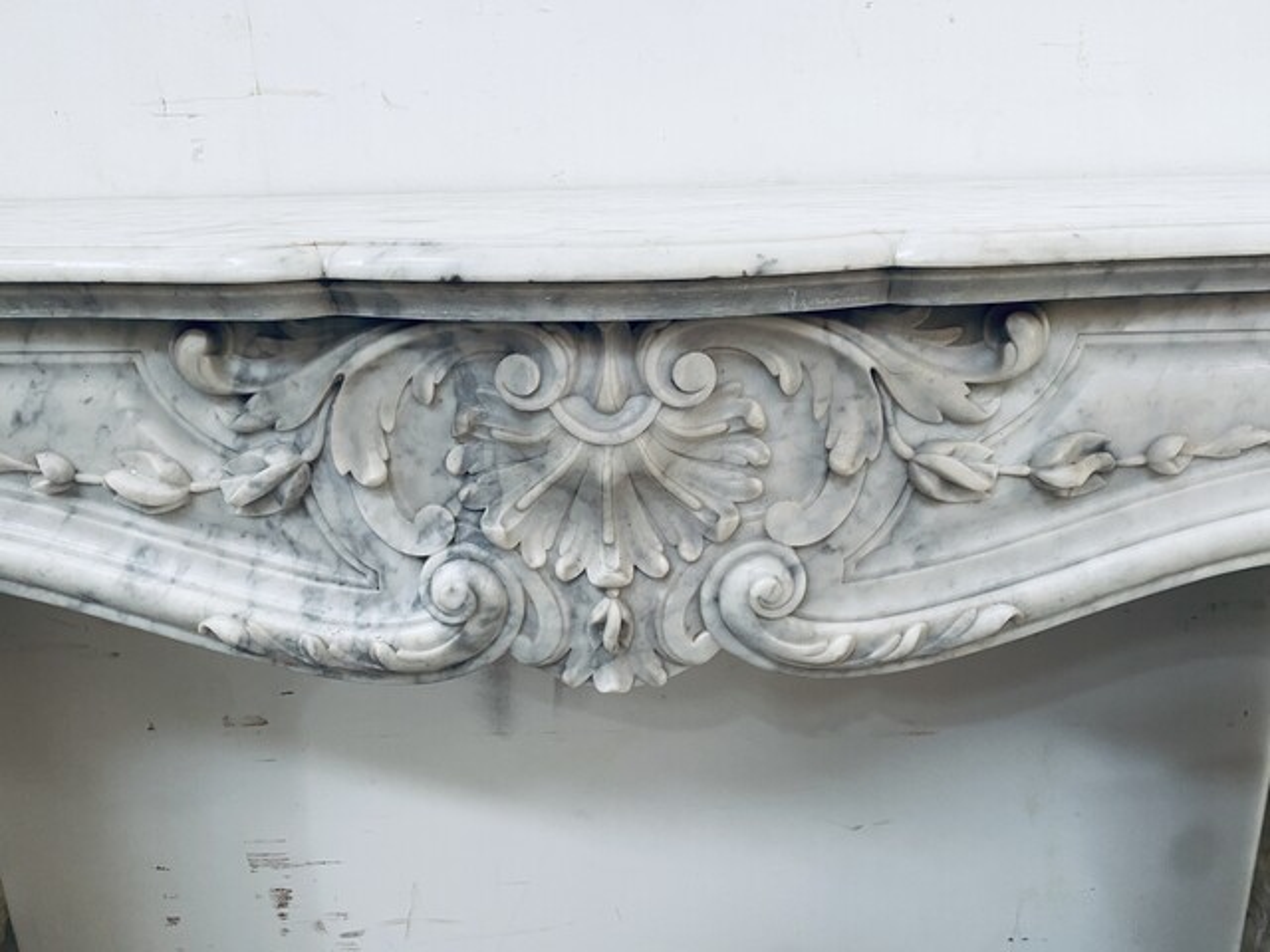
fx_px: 954
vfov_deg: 53.1
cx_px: 635
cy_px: 476
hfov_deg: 67.3
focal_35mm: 26
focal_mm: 4.25
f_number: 1.8
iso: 125
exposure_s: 1/88
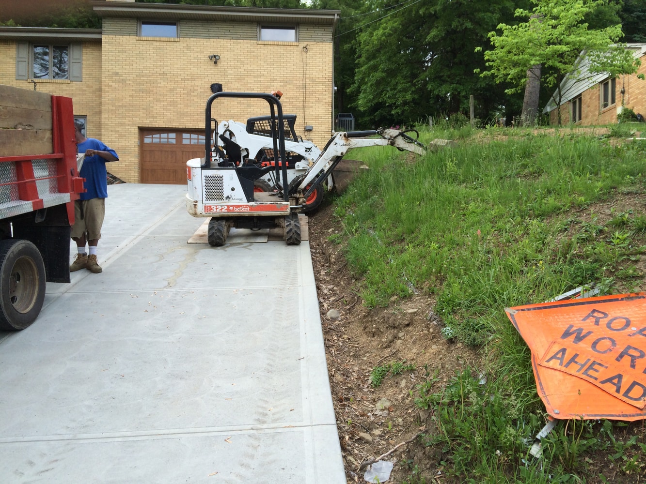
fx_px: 560
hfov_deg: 60.0
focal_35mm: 30
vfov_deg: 46.8
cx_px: 323
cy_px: 242
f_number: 2.2
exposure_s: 1/313
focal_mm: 4.12
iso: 32
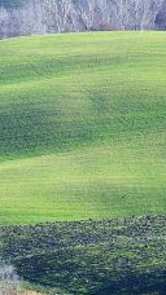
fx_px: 8205
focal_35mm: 1047
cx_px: -144
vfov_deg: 2.1
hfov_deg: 1.2
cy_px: 336
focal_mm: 190
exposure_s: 1/250
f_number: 11
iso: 400
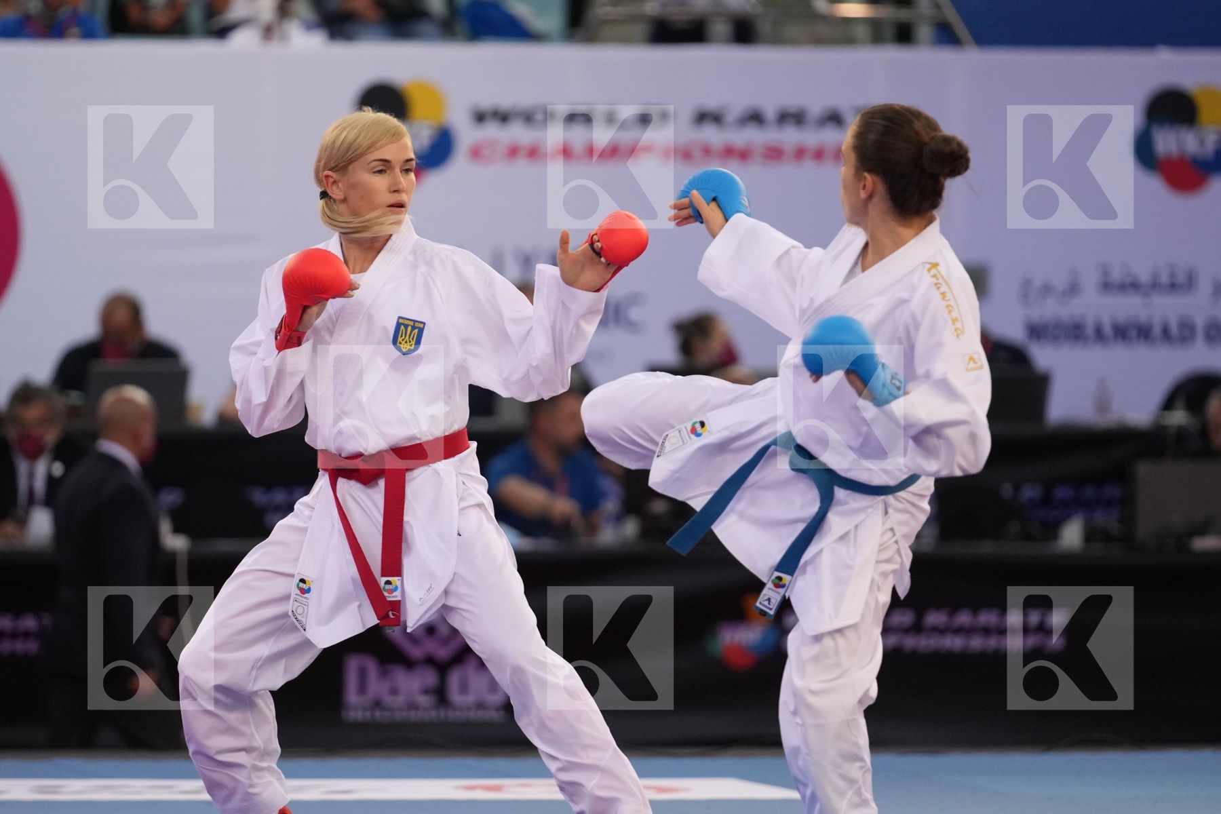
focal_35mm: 300
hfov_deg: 6.9
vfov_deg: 4.6
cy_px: 407
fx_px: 10174
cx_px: 610
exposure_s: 1/1000
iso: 2000
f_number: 2.8
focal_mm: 200
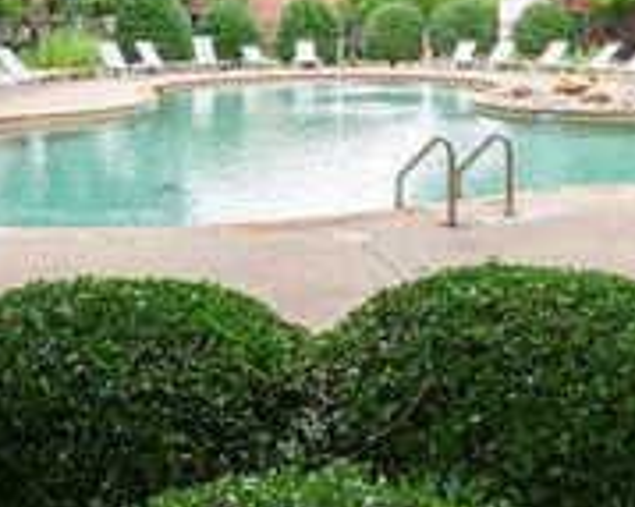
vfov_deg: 33.3
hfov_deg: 43.5
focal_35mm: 42
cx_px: 397
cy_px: 25
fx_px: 789
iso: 100
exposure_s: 1/40
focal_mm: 16
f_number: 7.1
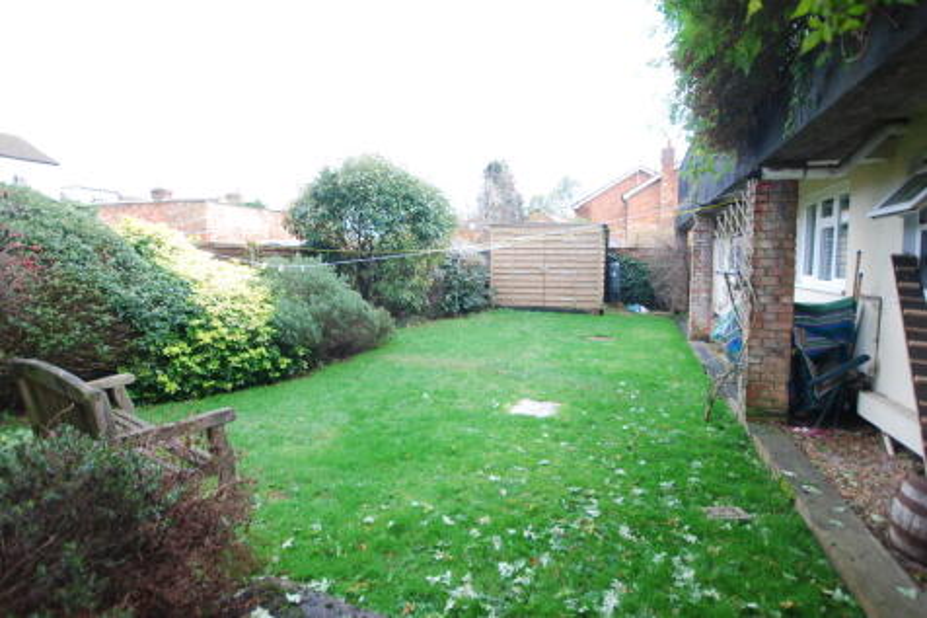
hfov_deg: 81.2
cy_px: 309
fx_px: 541
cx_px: 464
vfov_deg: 59.5
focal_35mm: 21
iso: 100
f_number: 3.5
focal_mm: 14
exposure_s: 1/25
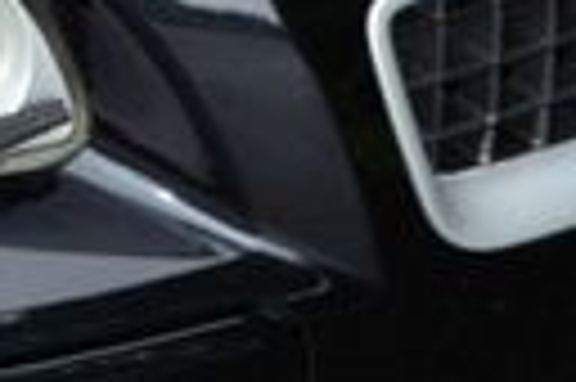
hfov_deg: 7.5
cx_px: -360
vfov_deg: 5.1
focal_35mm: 269
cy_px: 189
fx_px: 4298
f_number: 5
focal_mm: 36
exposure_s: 1/125
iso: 280
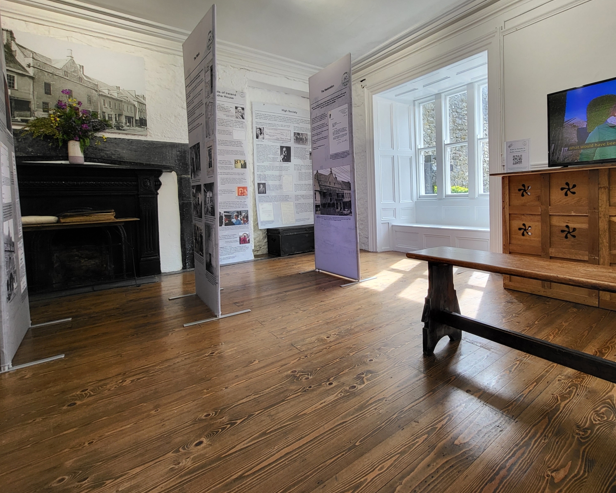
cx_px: 384
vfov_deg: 76.4
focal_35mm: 17
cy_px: 208
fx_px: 310
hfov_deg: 87.9
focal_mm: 1.74
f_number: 2.2
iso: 32
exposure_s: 1/50
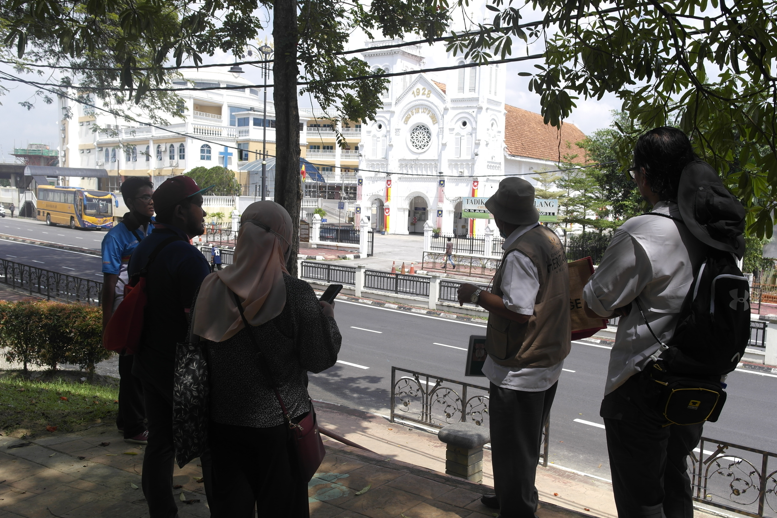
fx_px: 691
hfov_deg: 58.7
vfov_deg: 41.1
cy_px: 269
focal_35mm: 32
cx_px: 400
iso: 100
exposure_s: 1/250
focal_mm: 20
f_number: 6.3
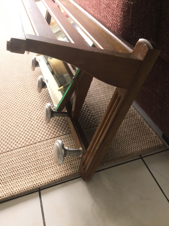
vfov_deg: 58.4
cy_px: 113
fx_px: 202
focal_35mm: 31
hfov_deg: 45.4
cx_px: 84
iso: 80
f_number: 2.4
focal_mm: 3.3
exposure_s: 1/33
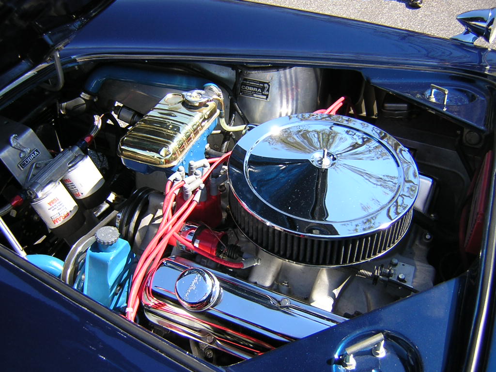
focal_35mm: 36
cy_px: 186
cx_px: 248
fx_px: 516
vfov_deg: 39.7
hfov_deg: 51.4
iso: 100
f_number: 2.6
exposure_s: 1/390
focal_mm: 4.7
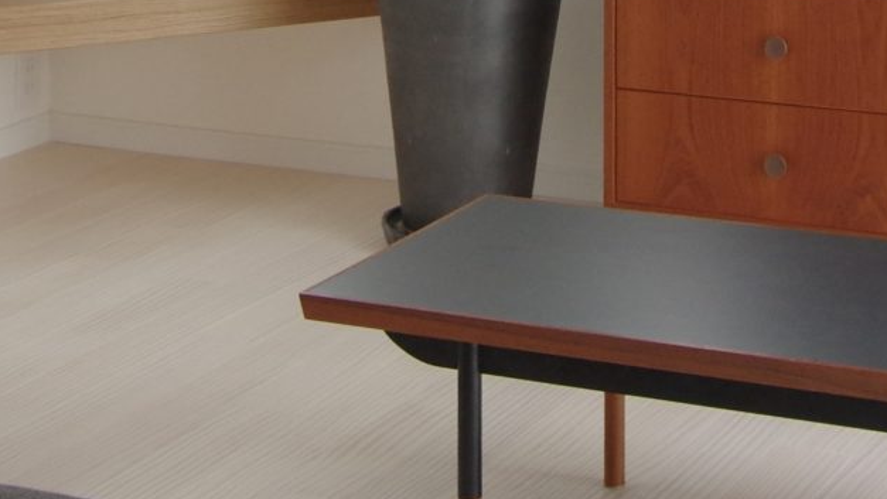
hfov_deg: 22.6
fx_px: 2211
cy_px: -399
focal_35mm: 94
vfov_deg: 11.9
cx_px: 608
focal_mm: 15
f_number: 4
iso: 800
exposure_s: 1/30
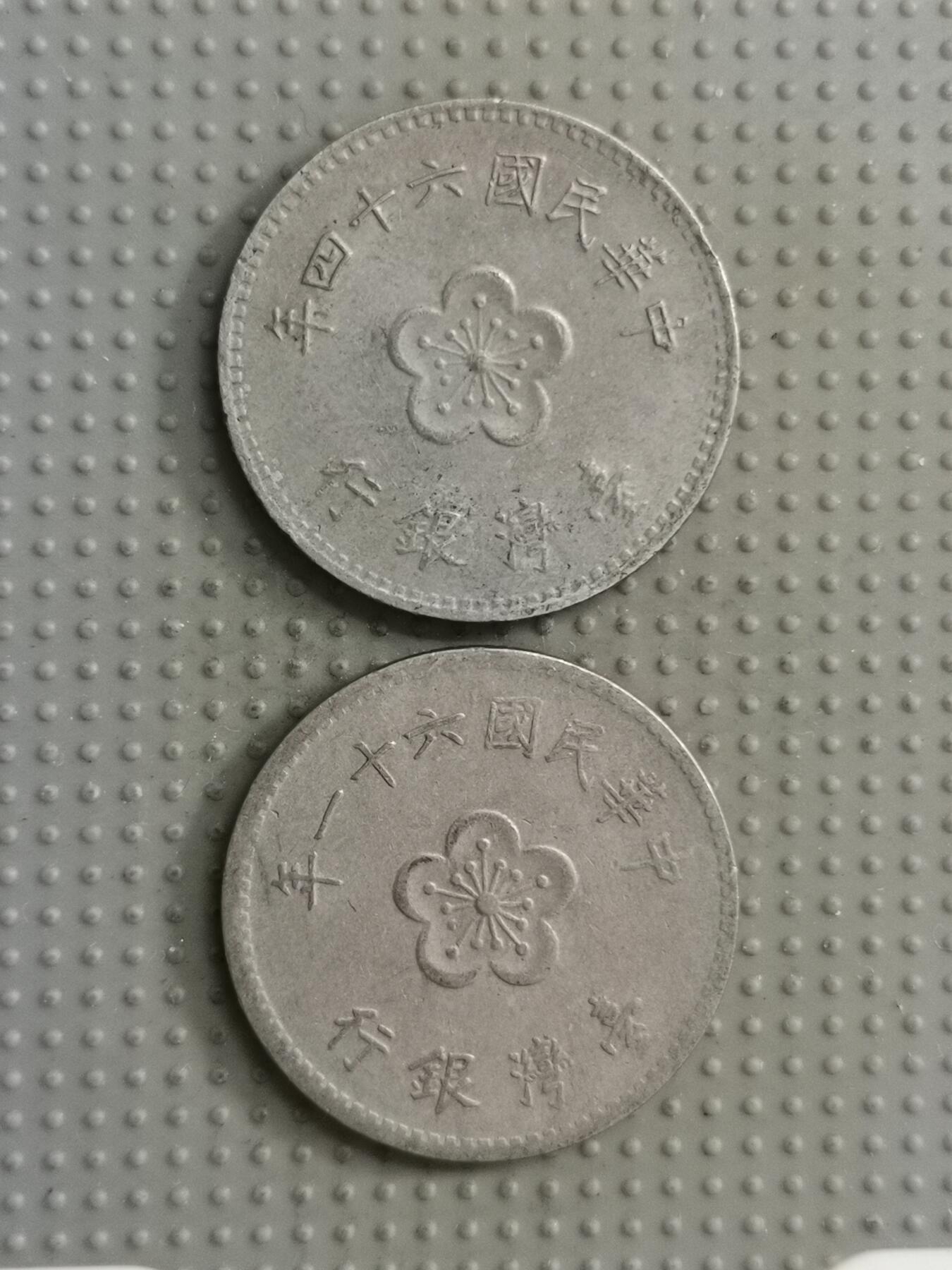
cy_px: 635
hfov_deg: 28.0
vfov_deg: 36.8
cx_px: 476
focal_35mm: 52
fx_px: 1907
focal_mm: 4.75
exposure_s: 1/30
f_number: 1.8
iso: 250
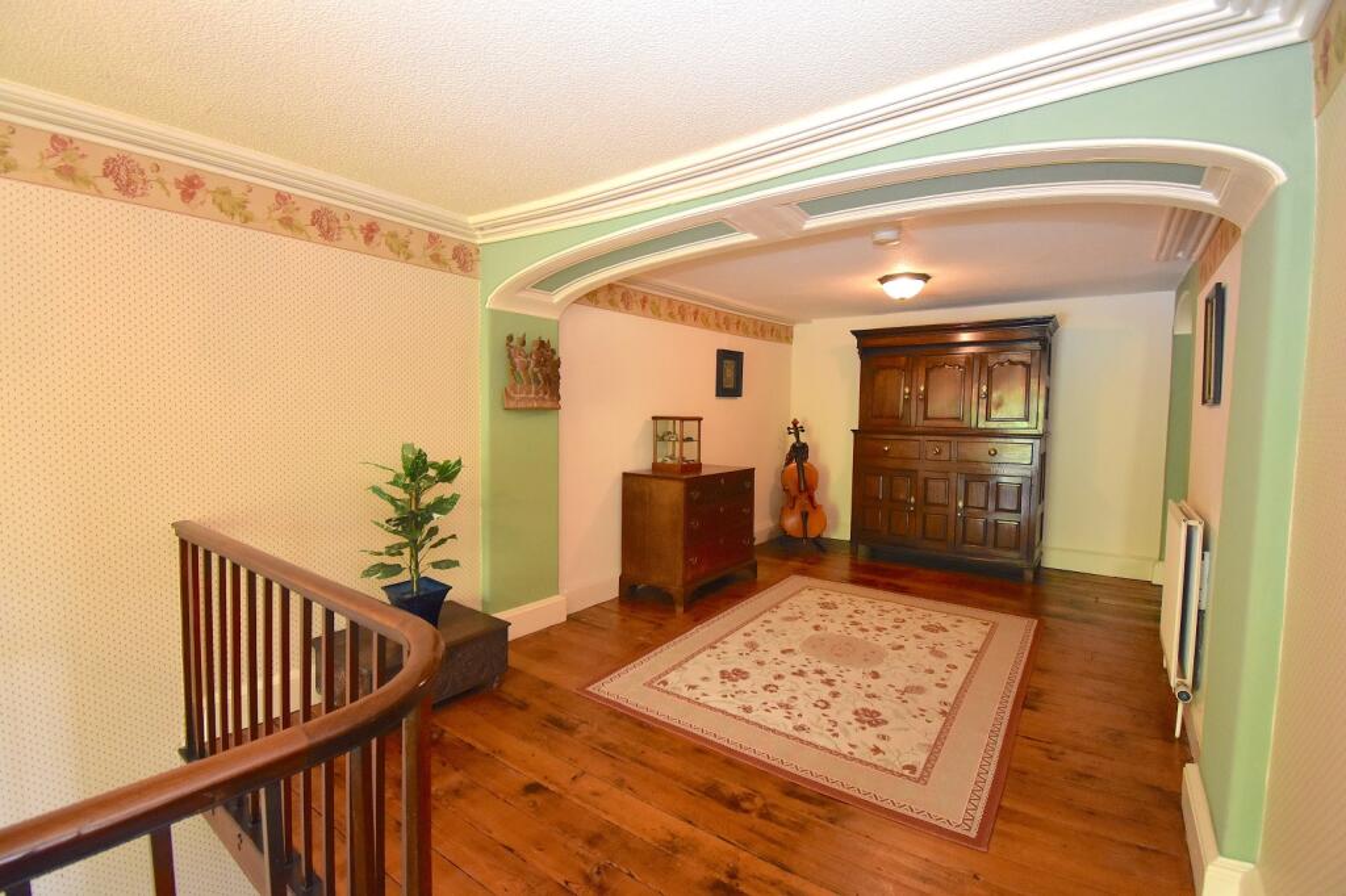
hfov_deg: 100.4
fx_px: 561
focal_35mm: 15
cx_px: 673
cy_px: 448
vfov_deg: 77.3
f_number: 4.5
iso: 1800
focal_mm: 10
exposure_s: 1/60
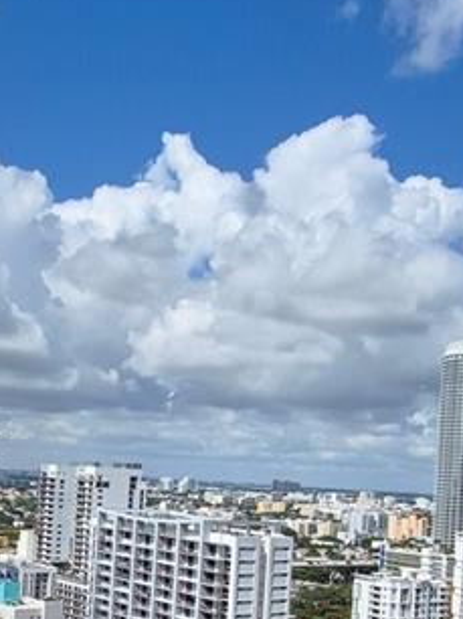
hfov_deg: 28.0
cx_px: 97
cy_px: 455
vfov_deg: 36.7
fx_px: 911
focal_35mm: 51
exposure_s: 1/3248
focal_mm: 1.74
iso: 50
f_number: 2.2
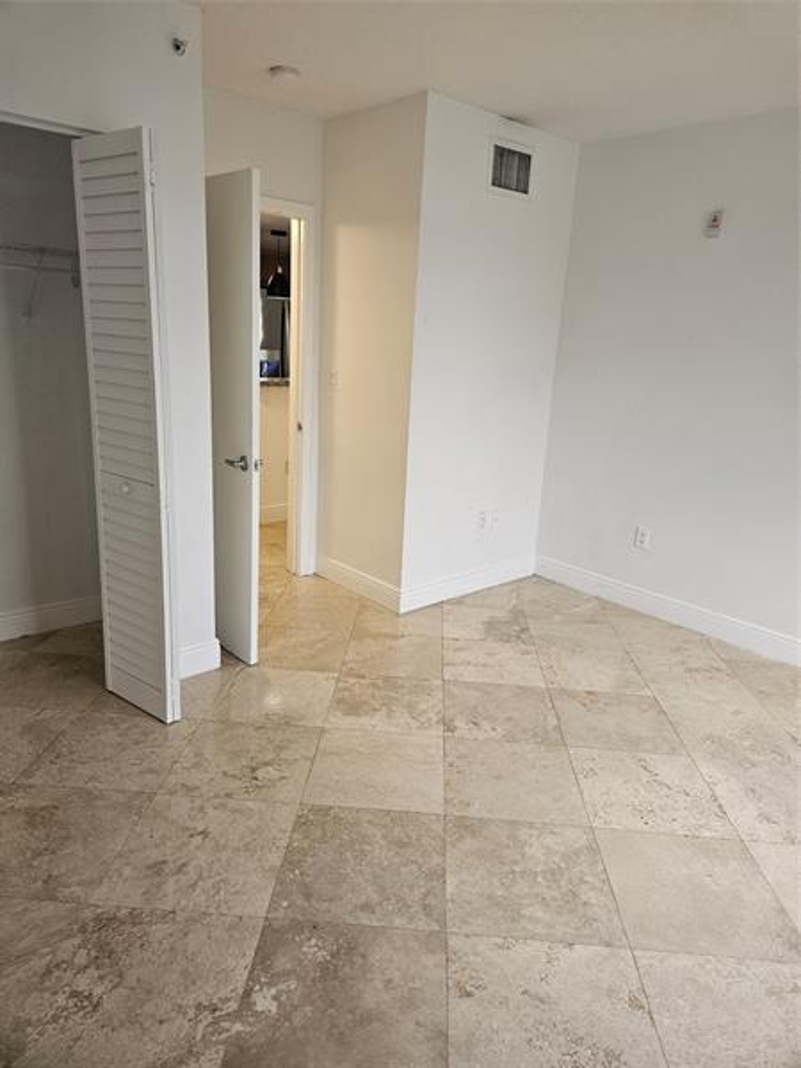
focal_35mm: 23
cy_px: 534
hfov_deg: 58.9
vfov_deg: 73.9
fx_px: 710
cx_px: 400
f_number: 1.8
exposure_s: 1/120
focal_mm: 5.4
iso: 250
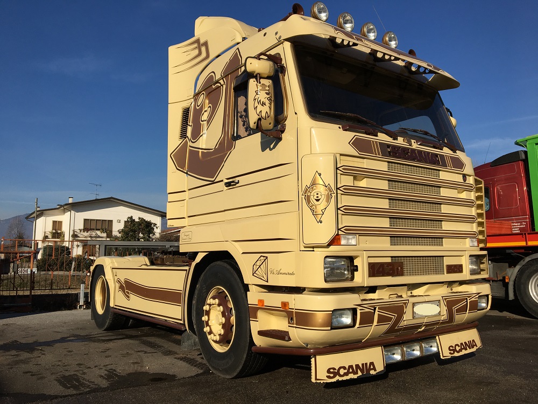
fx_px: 451
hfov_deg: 61.7
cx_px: 269
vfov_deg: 48.2
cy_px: 202
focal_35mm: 29
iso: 25
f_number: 2.2
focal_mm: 4.15
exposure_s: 1/3077
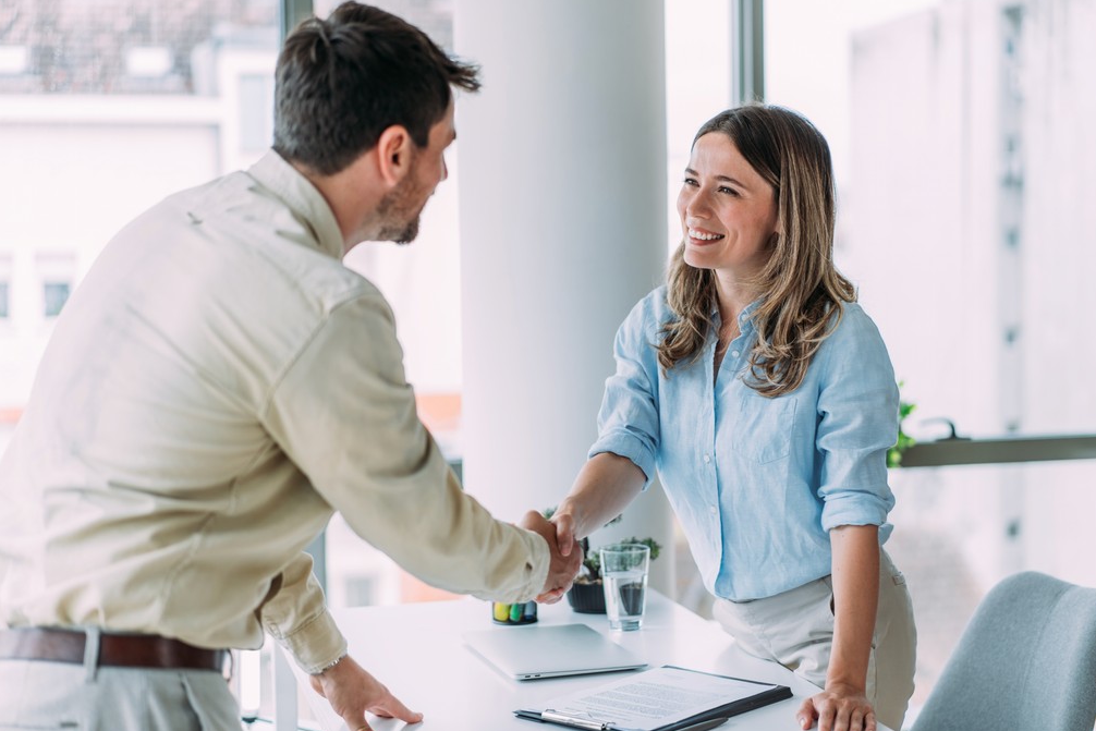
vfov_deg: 24.2
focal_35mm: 56
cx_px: 555
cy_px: 368
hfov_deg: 35.6
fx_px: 1705
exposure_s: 1/320
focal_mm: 55
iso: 160
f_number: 2
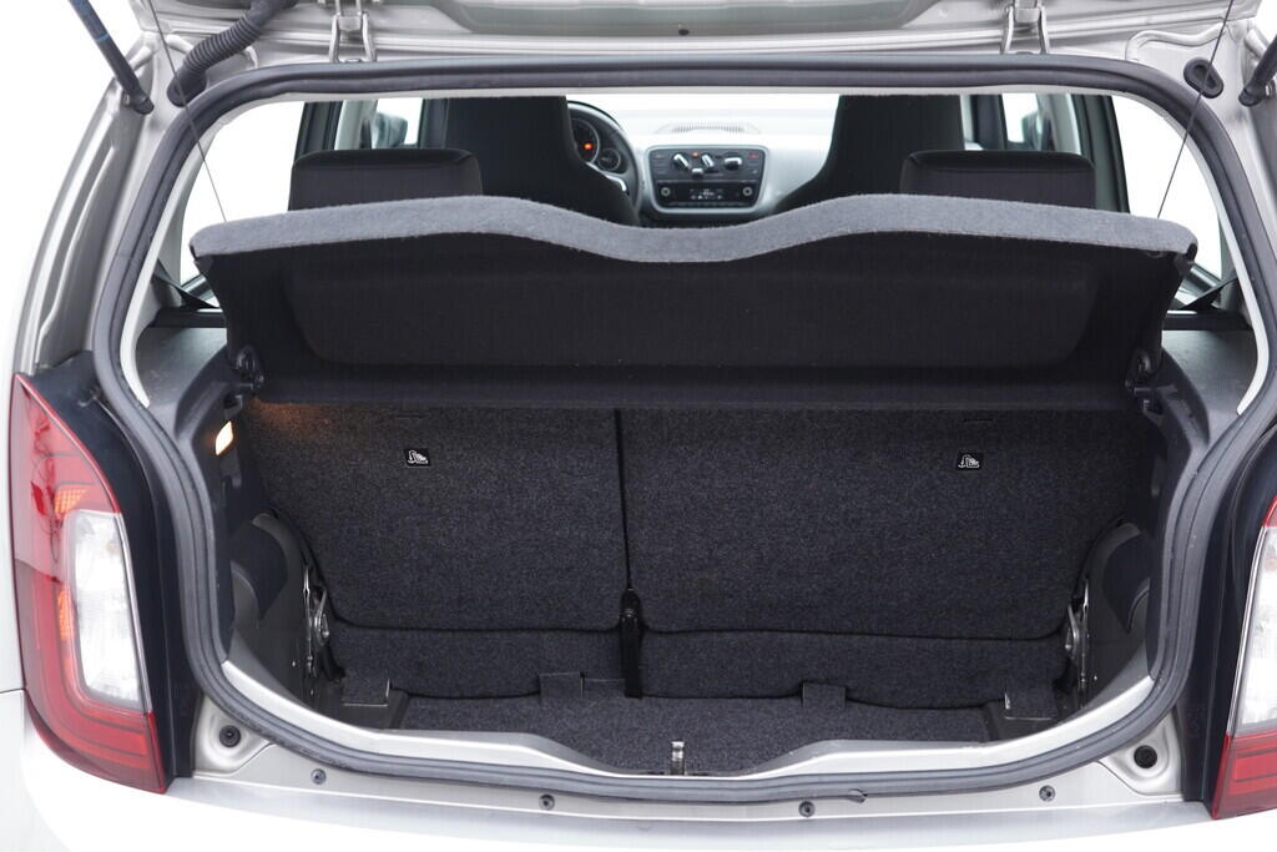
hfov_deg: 53.1
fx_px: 1277
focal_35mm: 36
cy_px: 426
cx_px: 638
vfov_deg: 36.9
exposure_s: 1/40
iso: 320
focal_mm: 24
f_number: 2.8
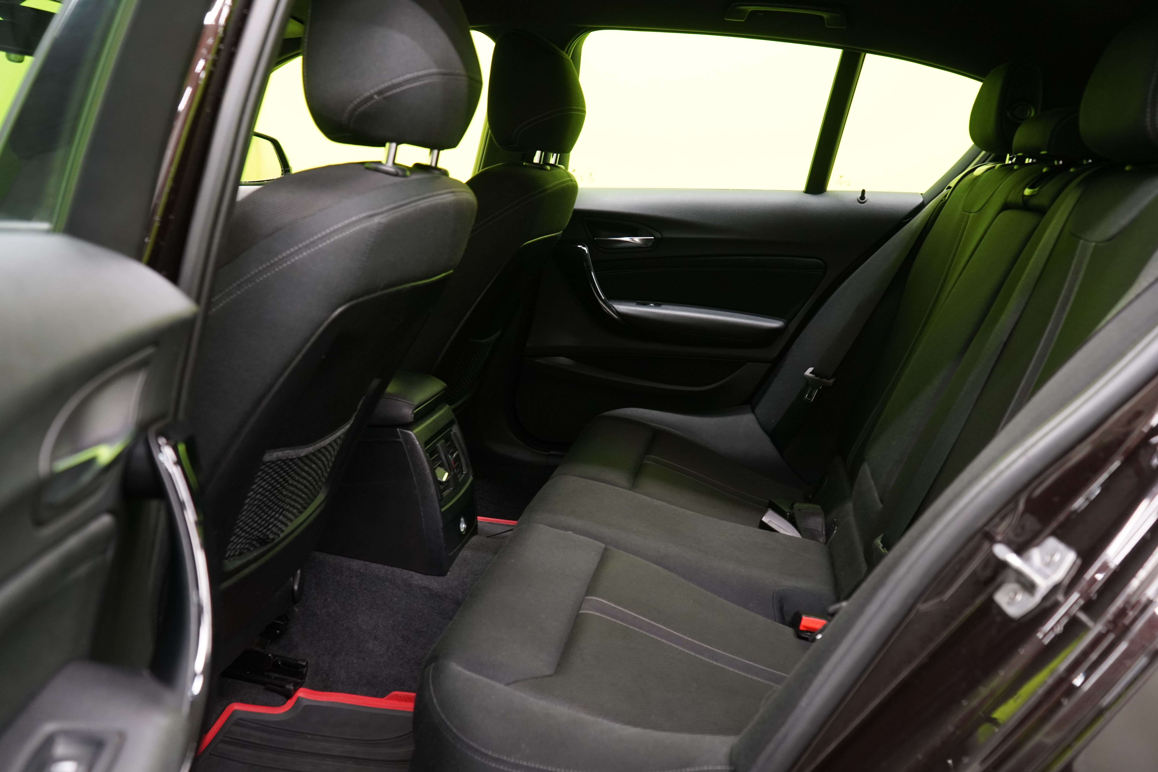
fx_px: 965
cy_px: 386
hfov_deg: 61.9
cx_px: 579
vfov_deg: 43.6
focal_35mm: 30
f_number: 5
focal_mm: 30
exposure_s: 1/20
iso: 2000
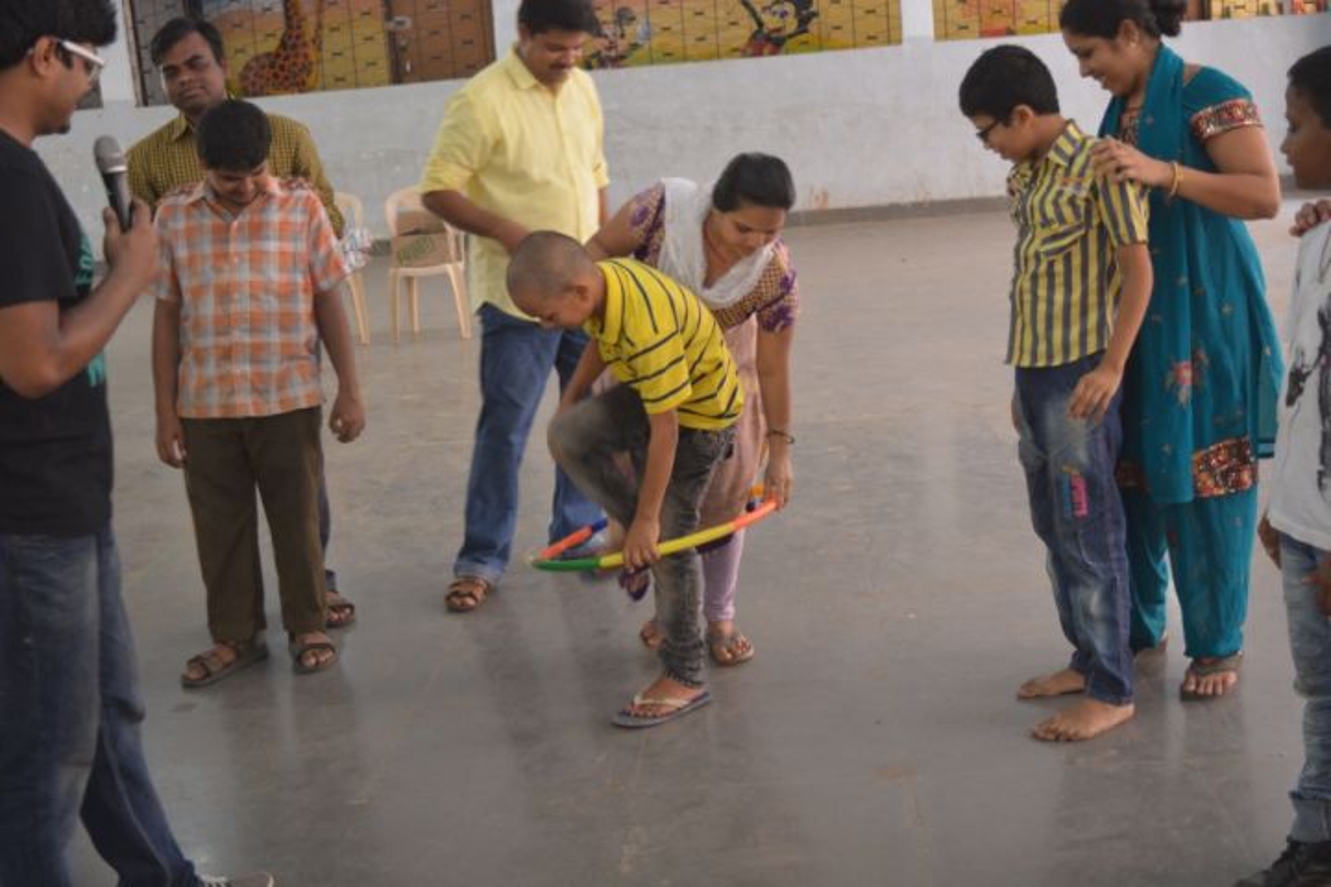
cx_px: 666
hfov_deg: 43.6
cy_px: 444
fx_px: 1664
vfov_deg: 29.9
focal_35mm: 45
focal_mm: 30
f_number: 4.2
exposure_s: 1/30
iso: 400
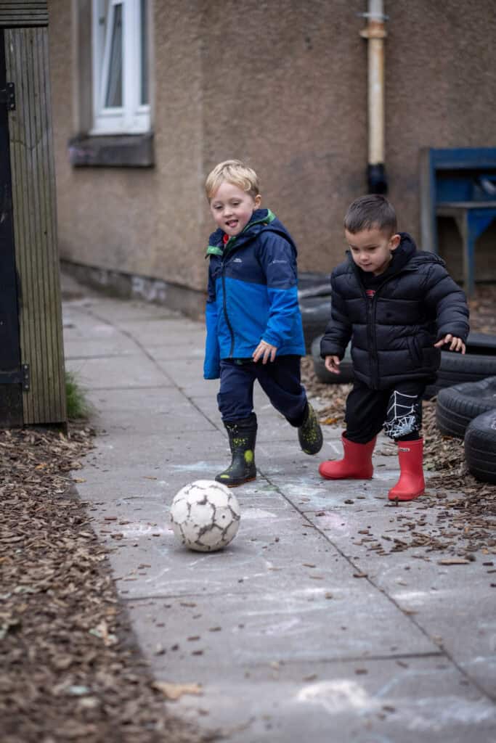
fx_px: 1735
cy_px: 372
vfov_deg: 24.2
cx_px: 248
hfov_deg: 16.3
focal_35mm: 84
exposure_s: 1/2000
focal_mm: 56
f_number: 1.8
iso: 500
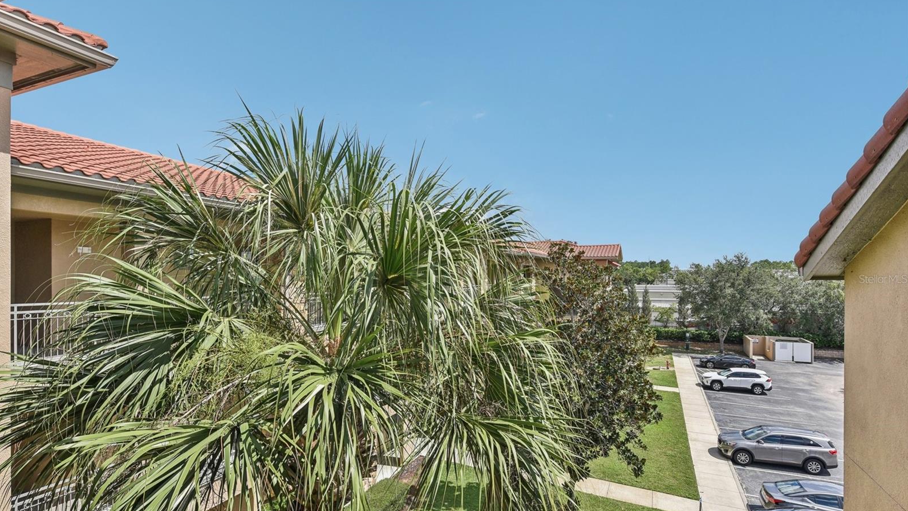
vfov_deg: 55.8
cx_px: 453
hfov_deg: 86.6
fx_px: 482
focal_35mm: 20
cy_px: 279
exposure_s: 1/800
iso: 400
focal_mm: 19
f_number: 10
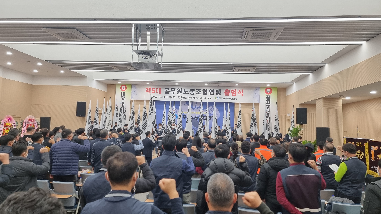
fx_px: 273
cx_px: 185
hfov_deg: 69.8
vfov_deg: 42.9
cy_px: 103
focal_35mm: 27
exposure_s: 1/60
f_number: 1.8
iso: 200
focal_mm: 6.7
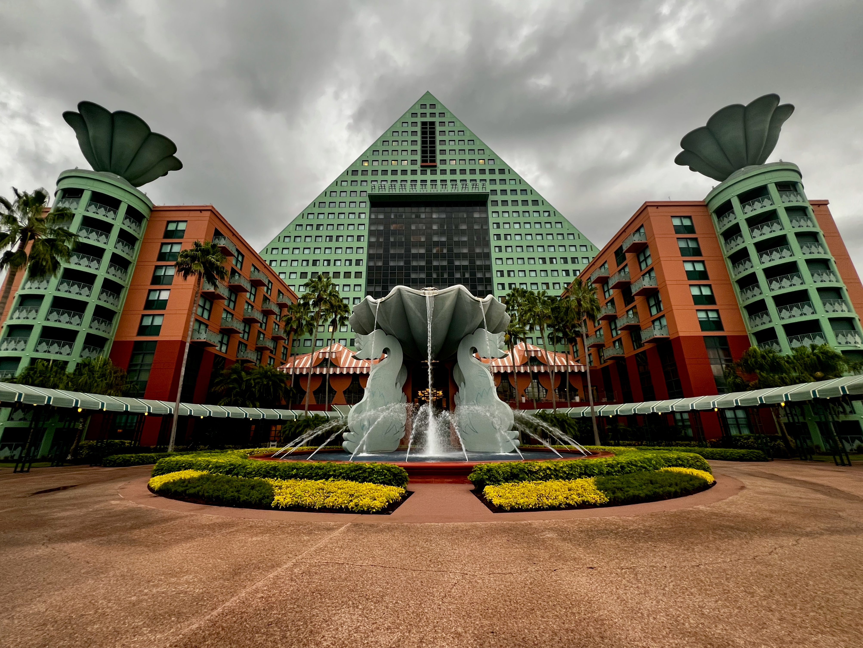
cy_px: 324
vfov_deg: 89.9
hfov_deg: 106.2
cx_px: 432
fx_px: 324
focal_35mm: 13
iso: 160
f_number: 1.8
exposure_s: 1/99
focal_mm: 1.57
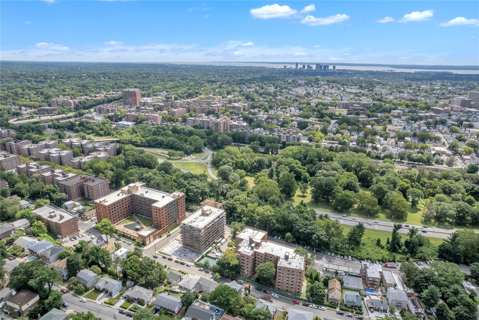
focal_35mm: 22
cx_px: 240
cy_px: 160
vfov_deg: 57.2
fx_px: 293
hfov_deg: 78.6
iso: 100
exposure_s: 1/1600
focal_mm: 8.38
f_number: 2.8
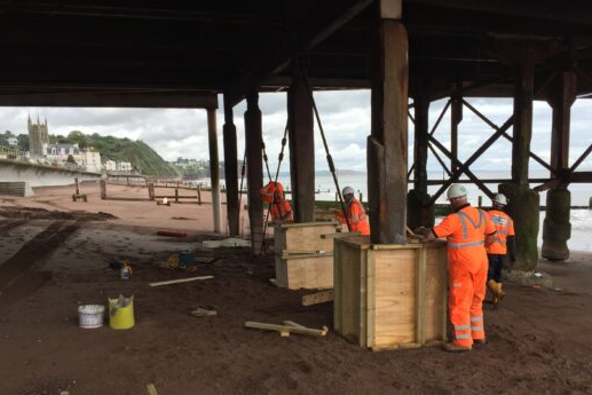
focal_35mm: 35
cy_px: 252
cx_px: 330
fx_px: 576
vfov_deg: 37.6
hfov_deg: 54.3
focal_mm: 4.15
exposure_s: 1/760
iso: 32
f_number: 2.2
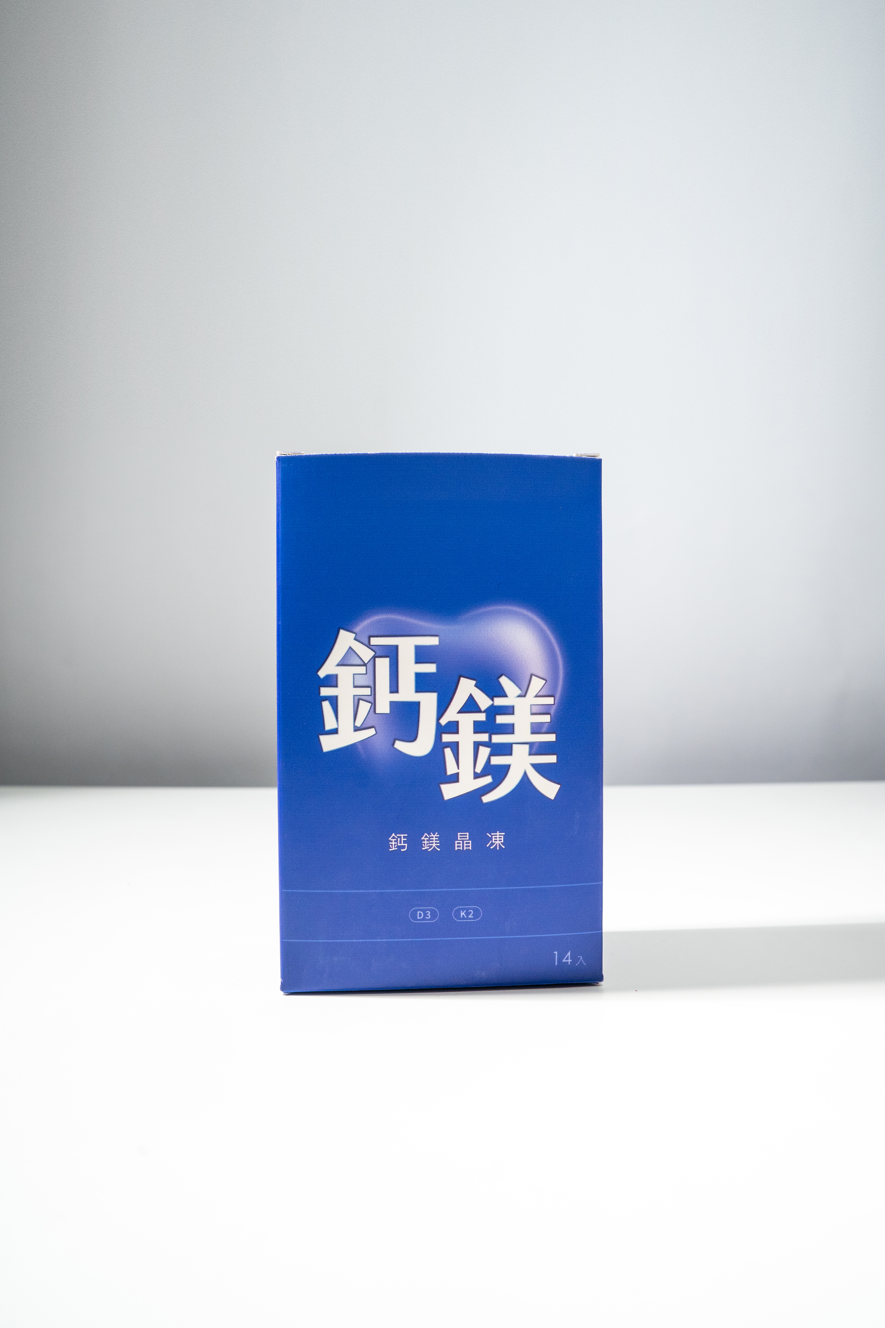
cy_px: 664
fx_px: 737
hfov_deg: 61.9
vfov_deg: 84.0
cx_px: 442
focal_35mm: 20
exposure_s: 1/200
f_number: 8
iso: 800
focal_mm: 20
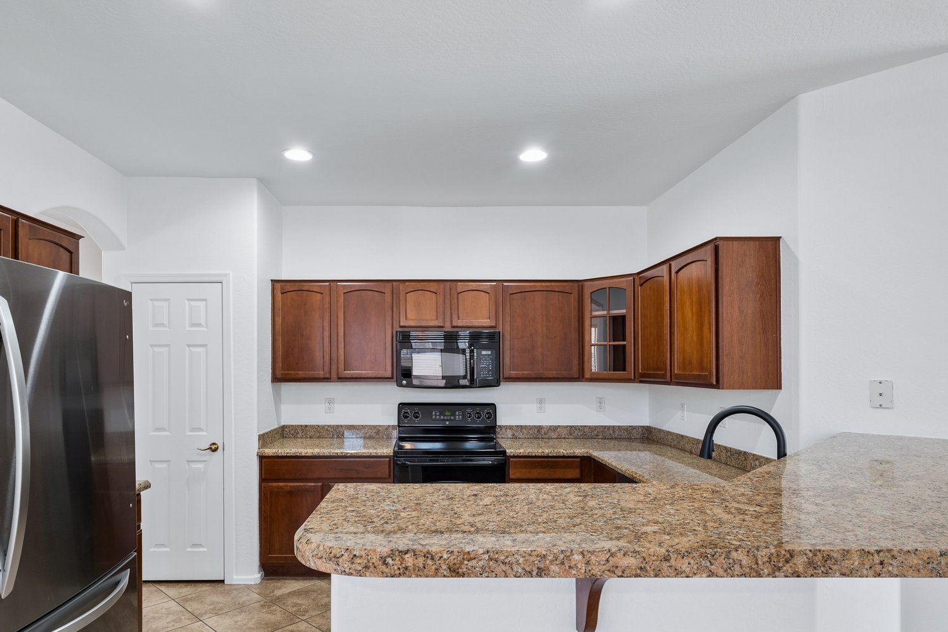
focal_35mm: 19
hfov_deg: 86.5
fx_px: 500
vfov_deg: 64.1
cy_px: 370
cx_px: 530
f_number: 8
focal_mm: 14
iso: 400
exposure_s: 1/6
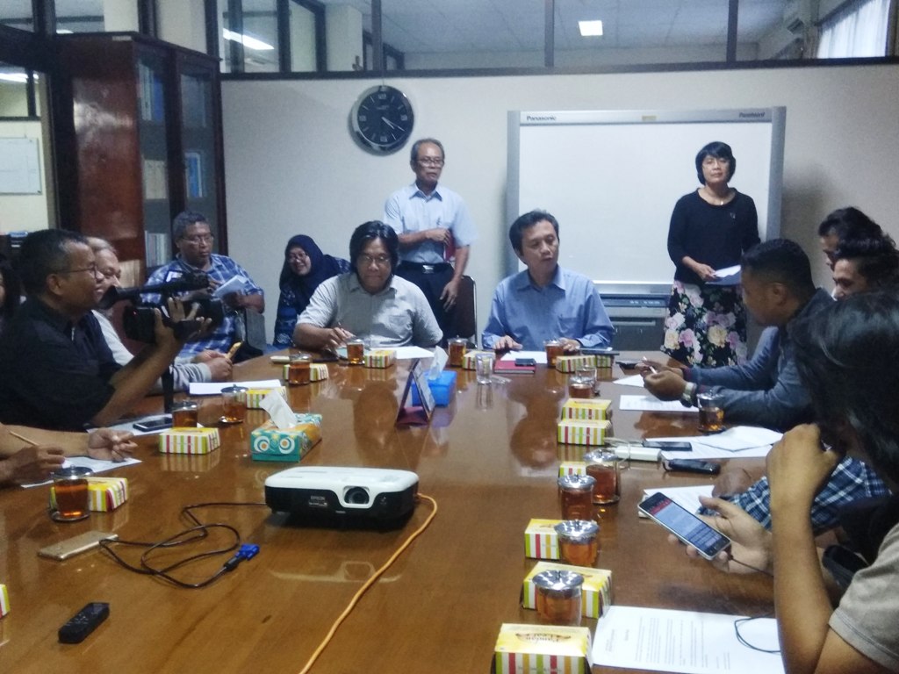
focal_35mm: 21
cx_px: 450
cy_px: 337
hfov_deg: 79.0
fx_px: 545
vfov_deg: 63.4
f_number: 2
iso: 640
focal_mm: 3.57
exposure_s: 1/20
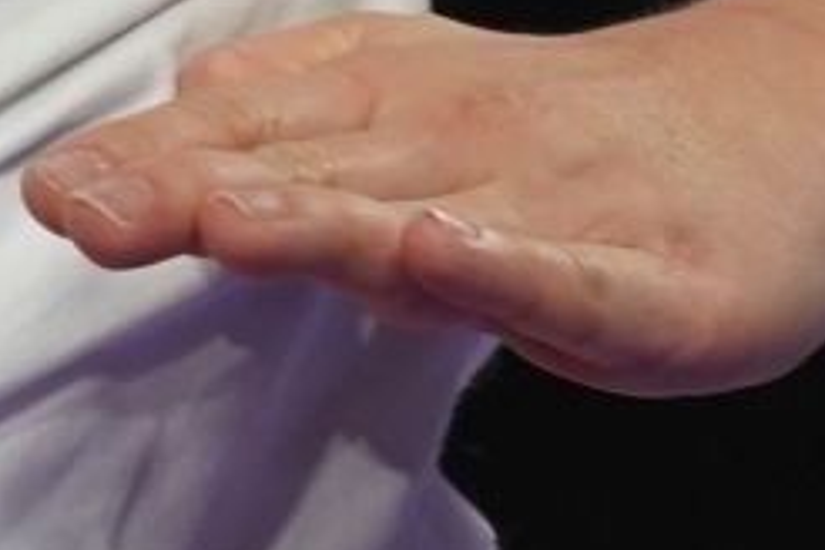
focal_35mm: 4390
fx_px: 100596
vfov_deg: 0.3
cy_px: -1388
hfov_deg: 0.5
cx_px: -530
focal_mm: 400
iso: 640
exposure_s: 1/500
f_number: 2.8
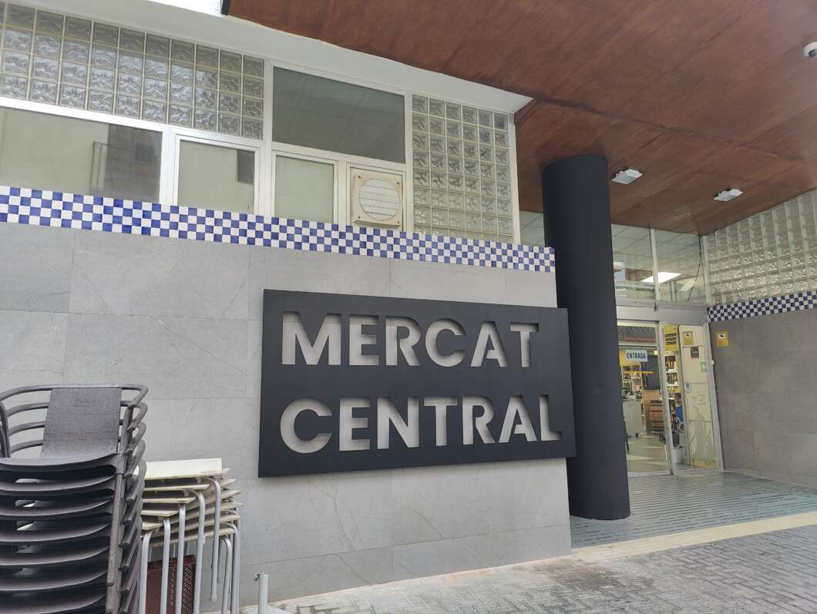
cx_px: 408
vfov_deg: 59.0
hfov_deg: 73.9
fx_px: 543
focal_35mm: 23
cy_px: 307
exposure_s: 1/87
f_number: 1.8
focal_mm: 6.06
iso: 100
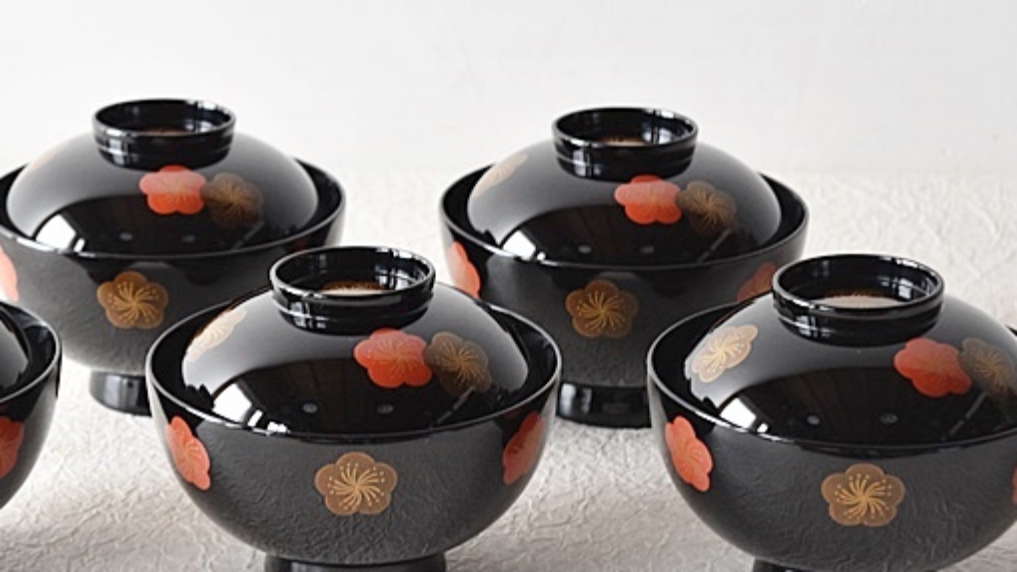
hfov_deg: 15.8
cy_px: 291
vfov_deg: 8.9
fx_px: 3662
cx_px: 342
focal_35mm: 136
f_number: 5.6
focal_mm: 55
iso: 800
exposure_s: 1/6
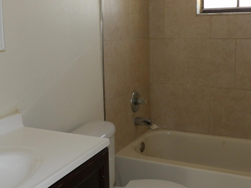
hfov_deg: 43.8
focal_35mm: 43
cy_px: 68
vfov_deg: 33.4
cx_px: 133
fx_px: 312
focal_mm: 4.3
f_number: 3.2
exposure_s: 1/33
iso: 200
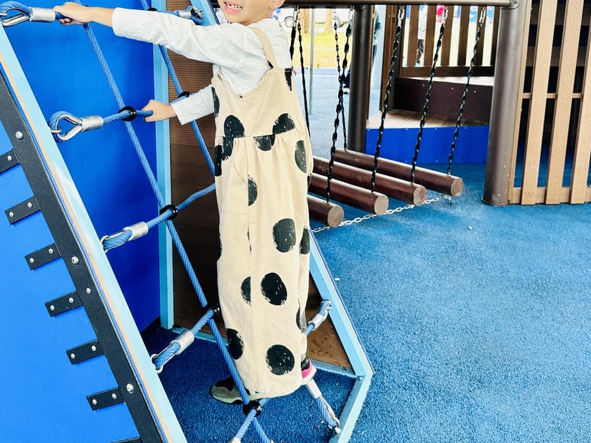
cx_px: 231
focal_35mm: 35
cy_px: 139
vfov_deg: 40.1
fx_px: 597
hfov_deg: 52.2
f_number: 1.78
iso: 200
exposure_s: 1/87
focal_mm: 6.76
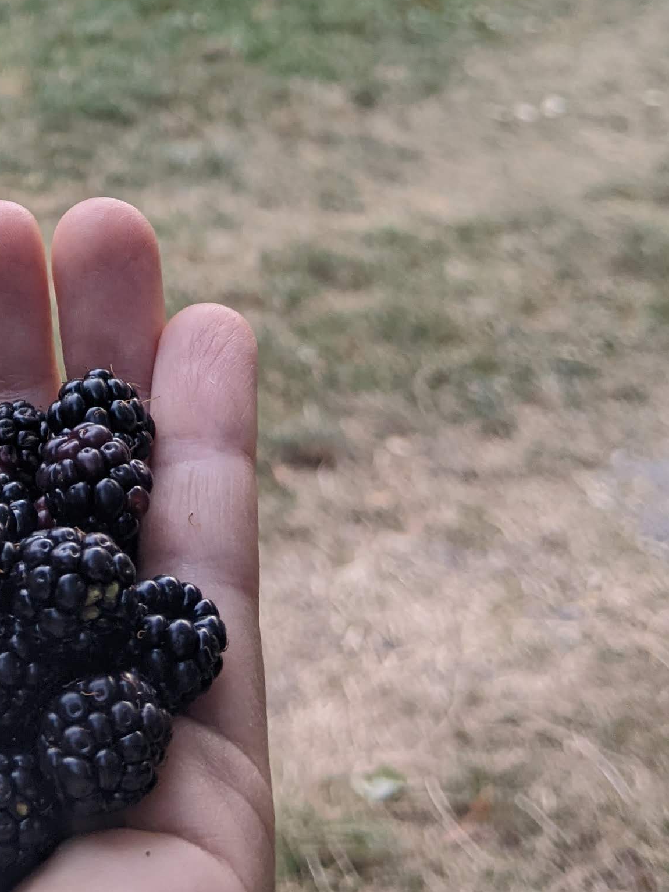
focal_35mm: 71
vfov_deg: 25.3
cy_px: -111
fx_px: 1829
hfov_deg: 20.0
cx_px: -22
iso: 46
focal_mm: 4.44
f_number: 1.8
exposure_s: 1/99.9
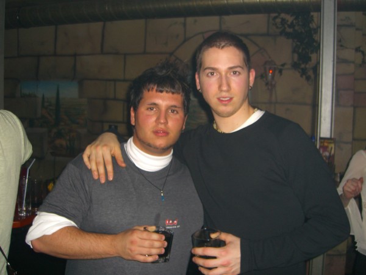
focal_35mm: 38
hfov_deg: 49.0
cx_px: 183
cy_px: 138
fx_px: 402
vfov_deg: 37.7
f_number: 2.8
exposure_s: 1/60
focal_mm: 7.9
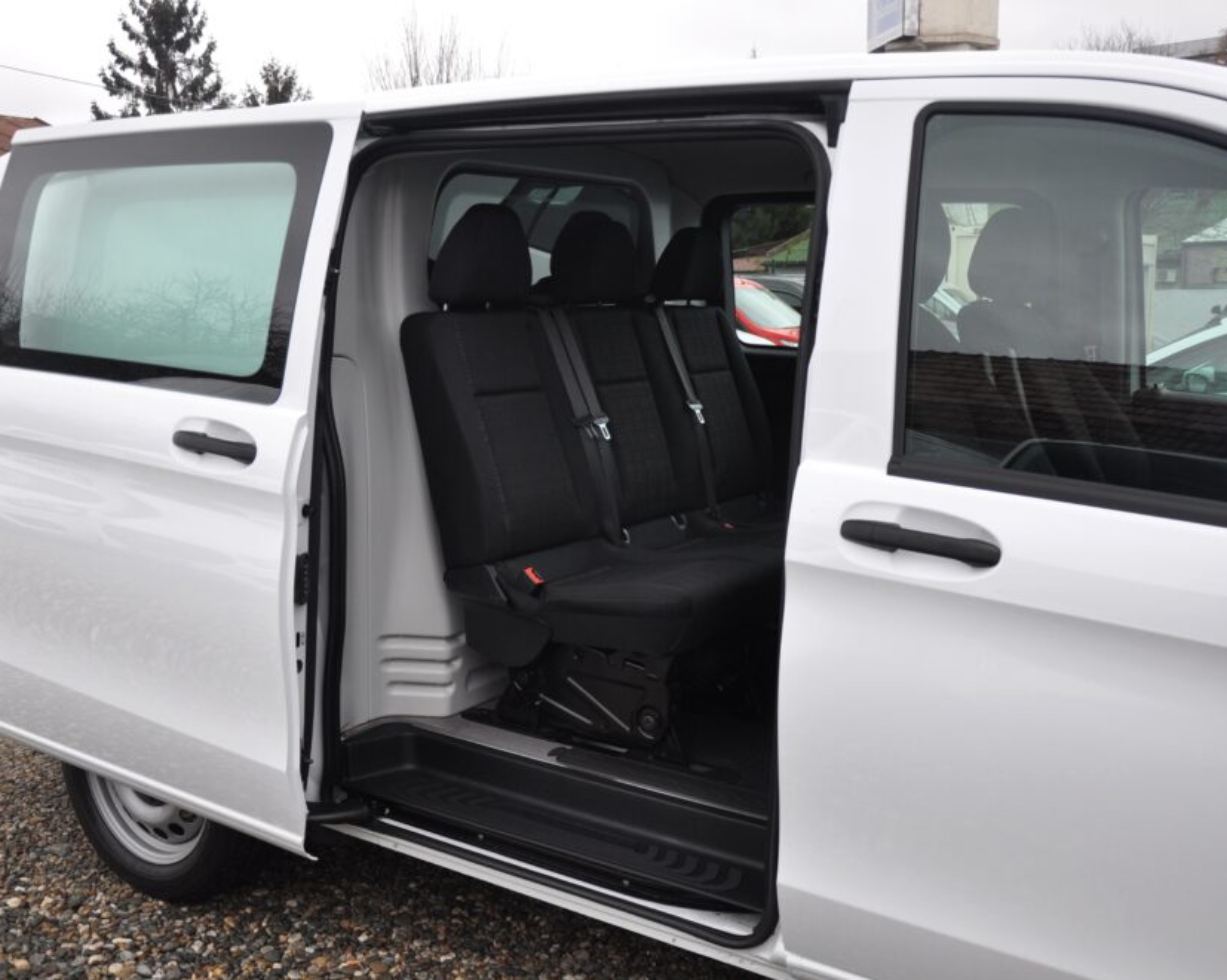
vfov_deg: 40.5
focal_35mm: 37
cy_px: 480
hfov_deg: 49.6
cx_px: 573
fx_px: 1328
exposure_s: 1/80
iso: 500
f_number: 4.5
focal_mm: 21
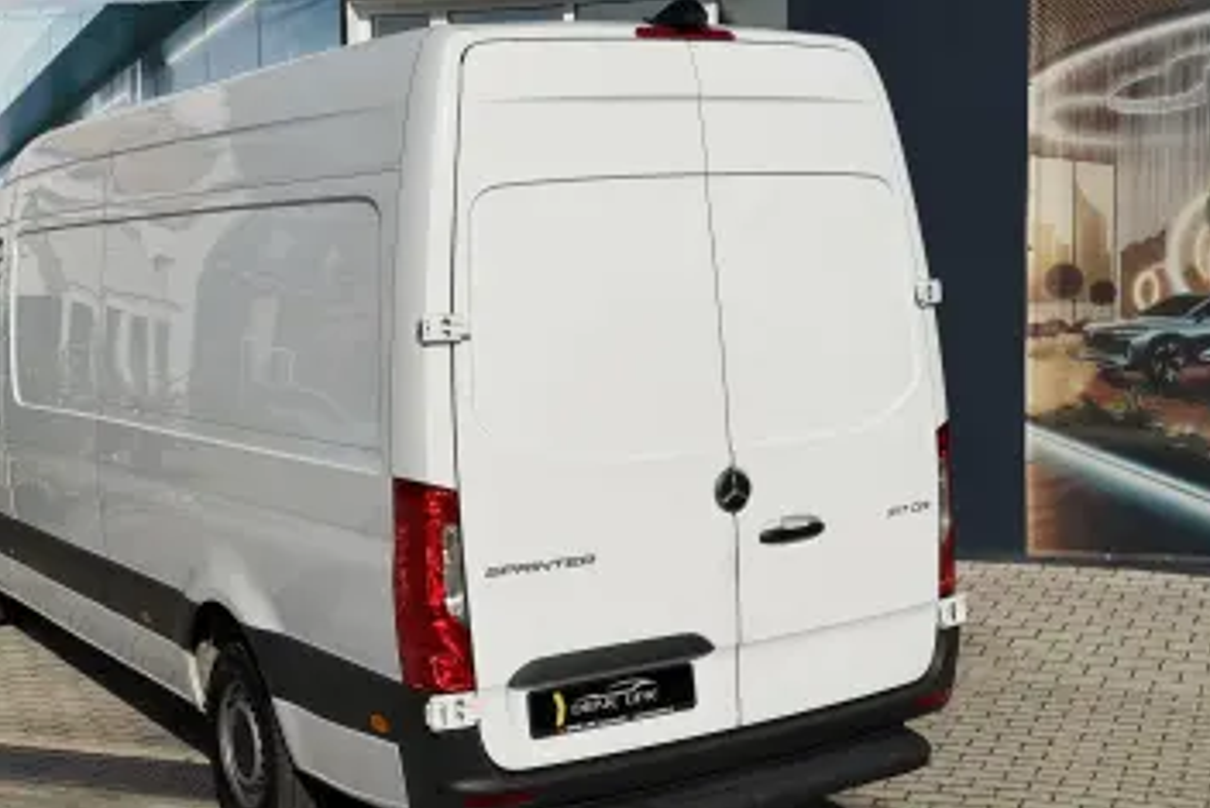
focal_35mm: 51
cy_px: 461
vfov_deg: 26.5
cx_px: 615
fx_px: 1715
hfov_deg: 38.9
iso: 80
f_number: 1.78
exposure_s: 1/27778
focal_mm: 6.76
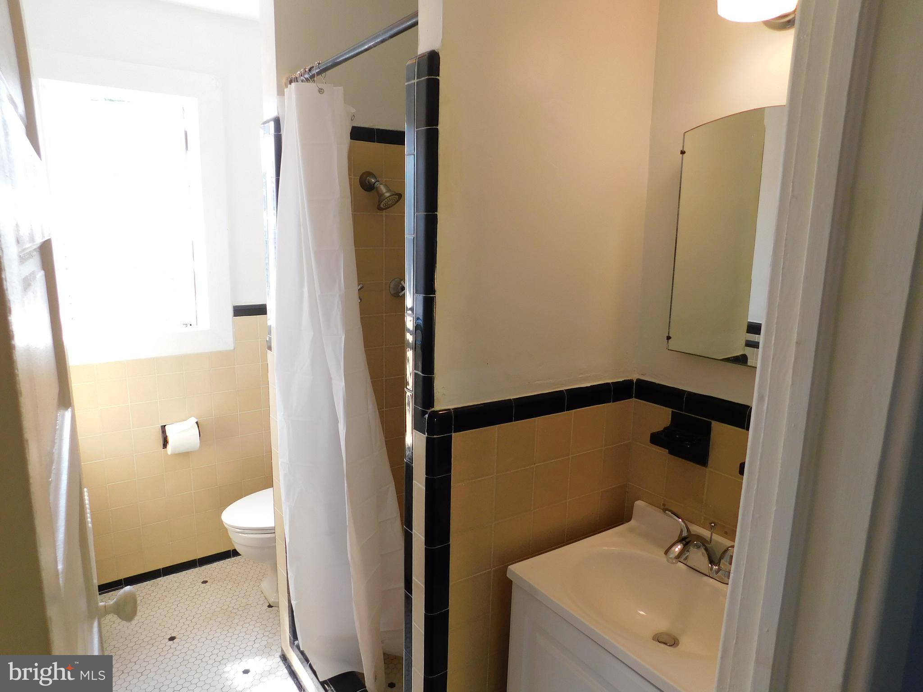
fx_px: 613
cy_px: 346
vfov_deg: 58.9
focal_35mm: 23
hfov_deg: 73.9
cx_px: 462
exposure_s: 1/60
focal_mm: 4
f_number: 3
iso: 125
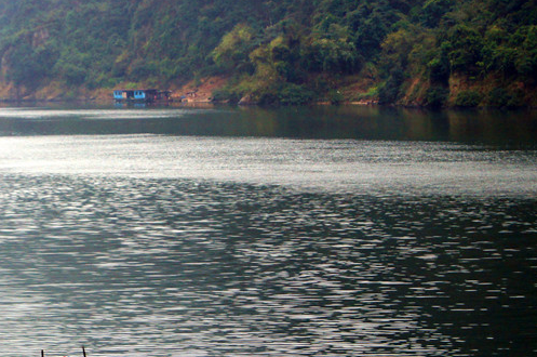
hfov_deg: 12.3
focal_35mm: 166
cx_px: 72
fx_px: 2473
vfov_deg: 8.2
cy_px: 206
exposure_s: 1/160
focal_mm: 55
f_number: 5.6
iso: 250
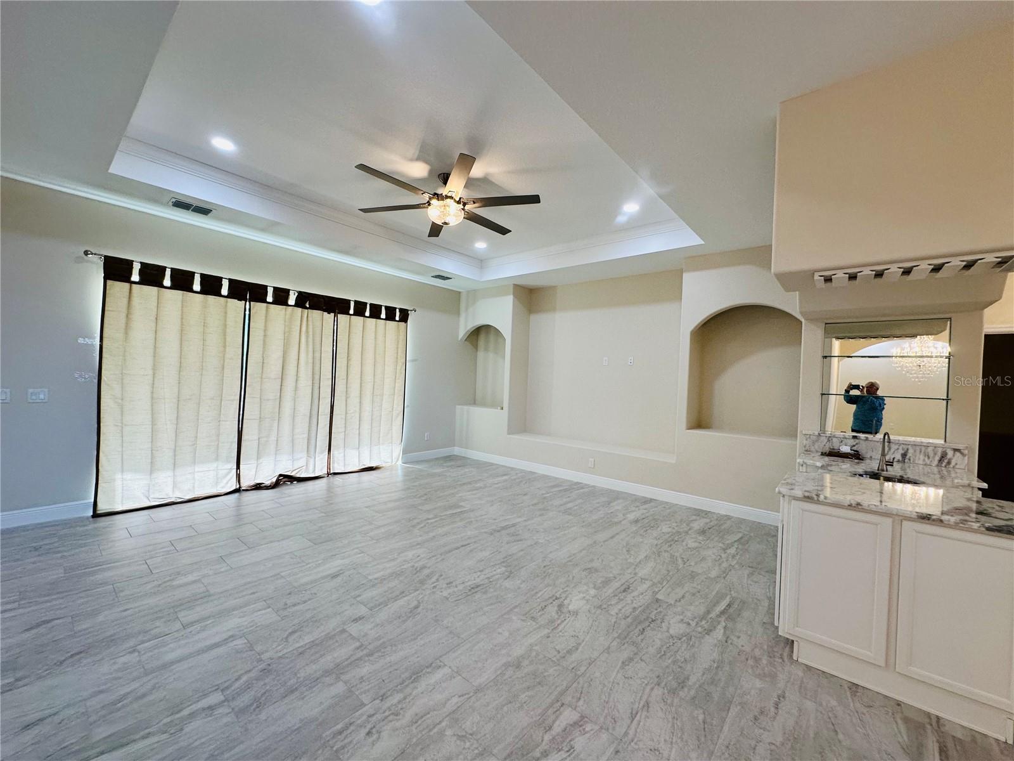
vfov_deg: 85.7
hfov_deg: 102.1
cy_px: 380
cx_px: 507
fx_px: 410
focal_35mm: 14
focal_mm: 2.22
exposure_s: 1/120
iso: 125
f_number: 2.2
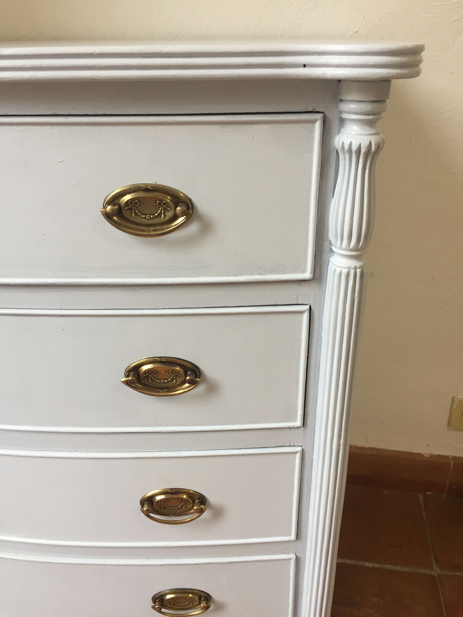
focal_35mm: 29
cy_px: 308
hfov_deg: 48.2
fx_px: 517
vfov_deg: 61.7
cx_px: 232
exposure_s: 1/33
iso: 100
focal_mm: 4.15
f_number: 2.2
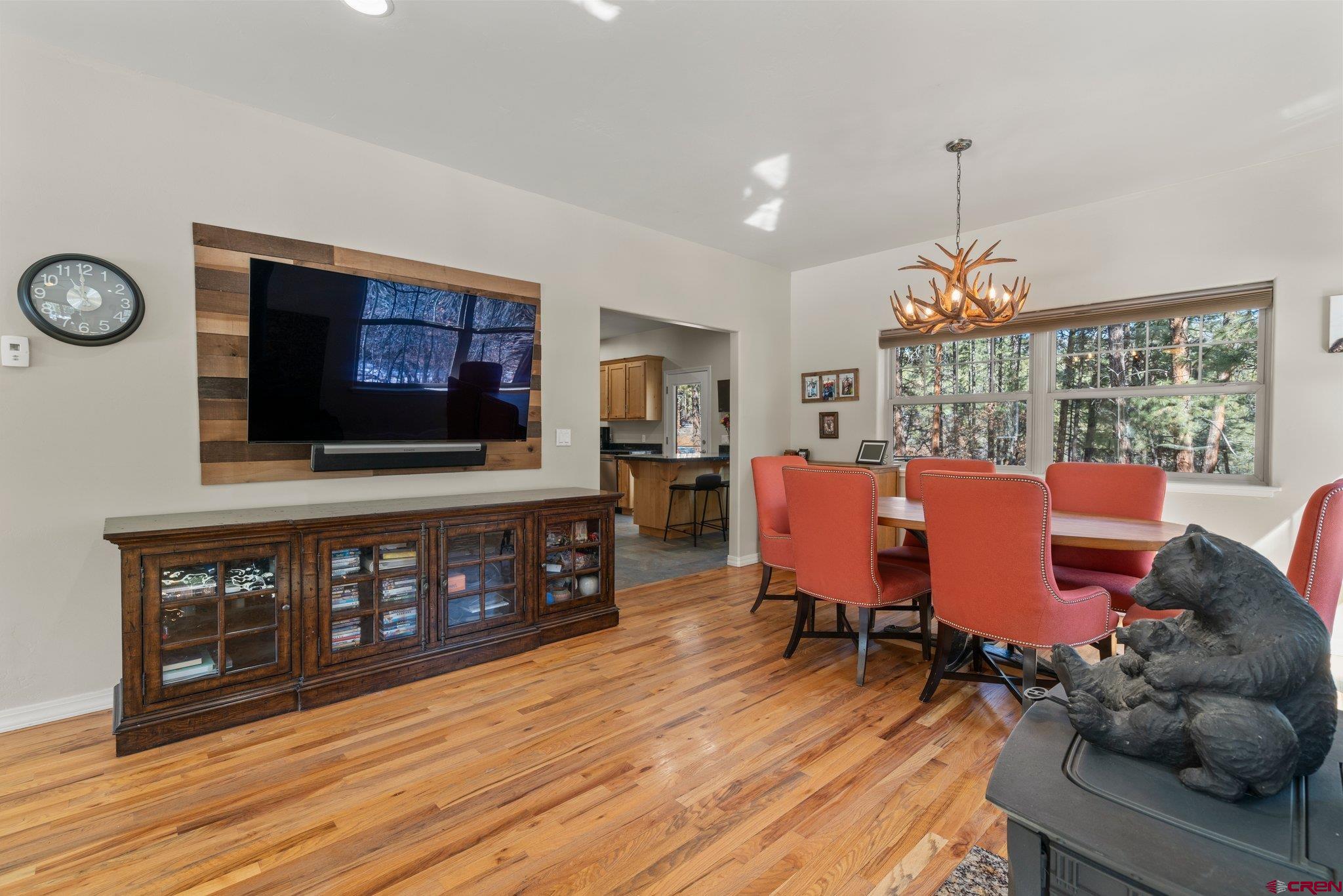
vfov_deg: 73.8
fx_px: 597
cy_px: 448
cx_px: 672
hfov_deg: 96.7
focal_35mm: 16
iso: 400
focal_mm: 16
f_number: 8
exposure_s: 1/4
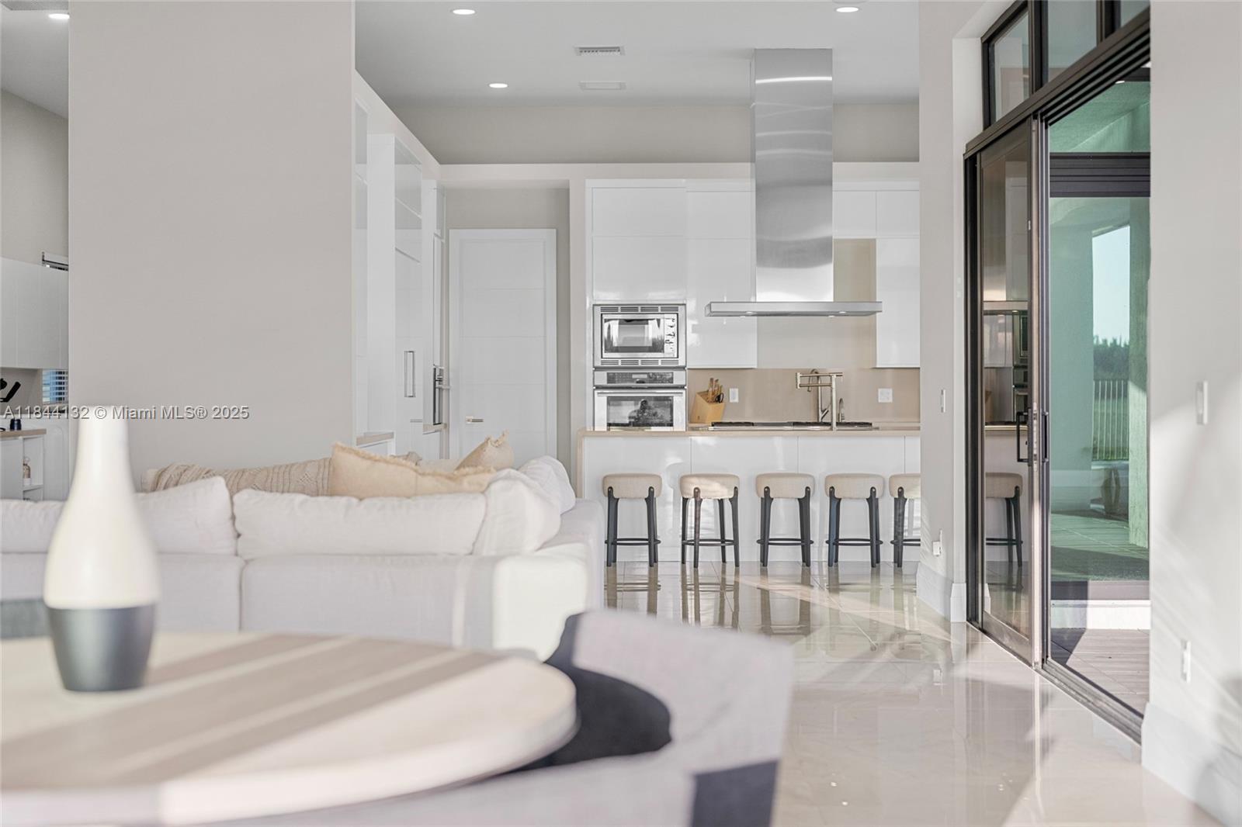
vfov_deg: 27.0
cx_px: 621
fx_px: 1725
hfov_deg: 39.6
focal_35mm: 50
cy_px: 414
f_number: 2.2
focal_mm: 50
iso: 500
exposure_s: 1/400
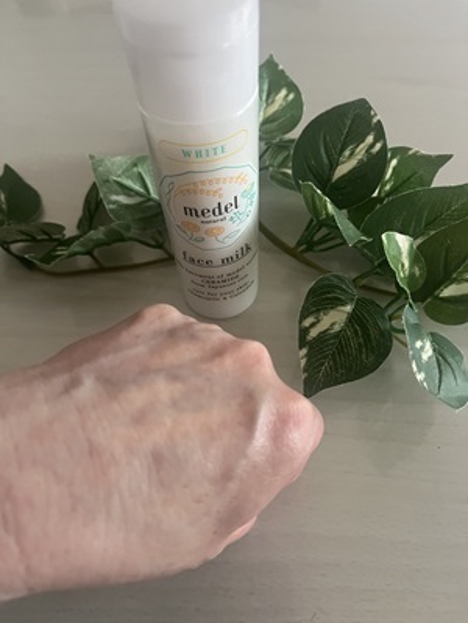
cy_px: 312
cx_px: 234
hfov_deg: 53.1
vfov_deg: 67.3
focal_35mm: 26
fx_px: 469
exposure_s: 1/60
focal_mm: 5.1
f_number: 1.6
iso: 400
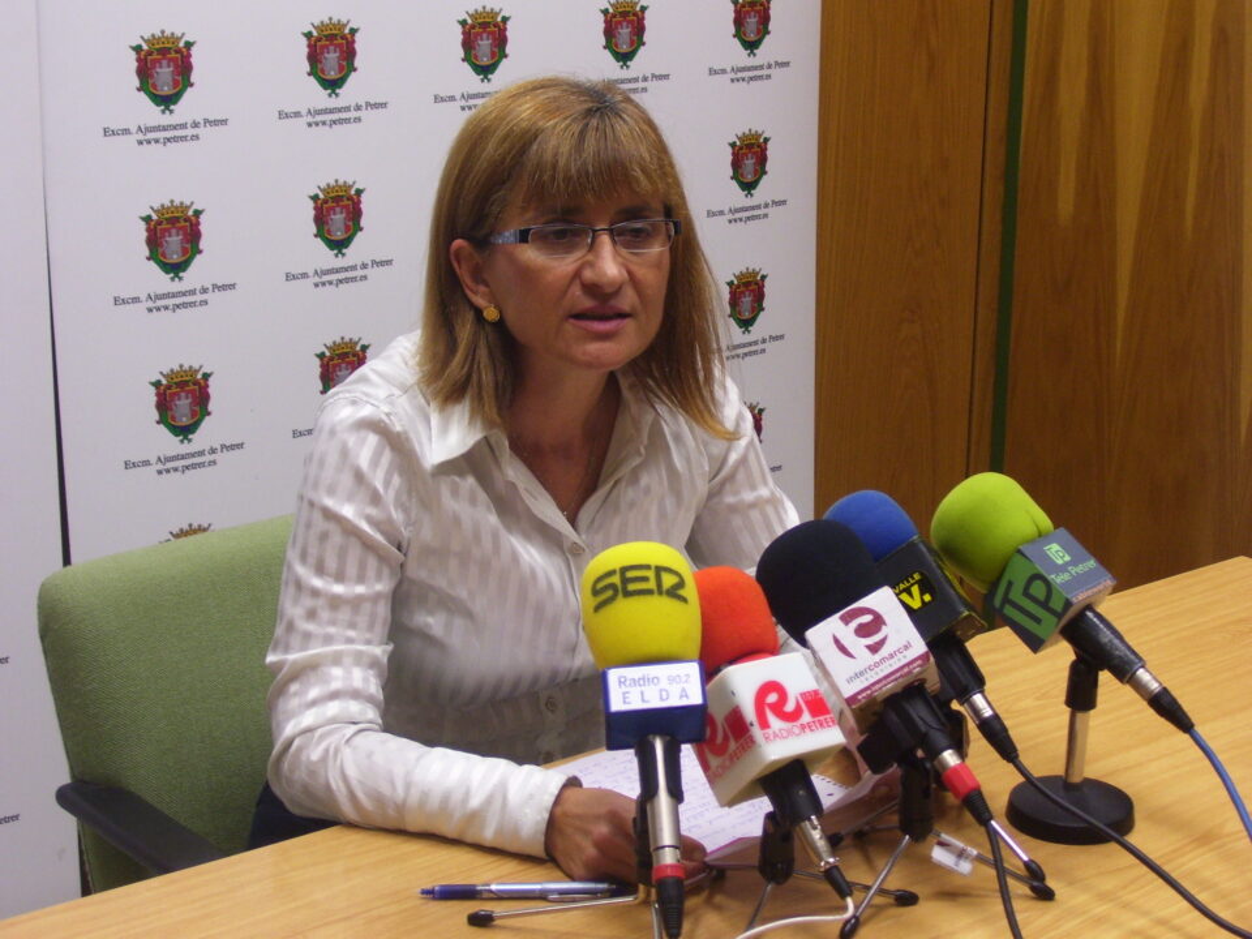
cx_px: 626
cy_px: 470
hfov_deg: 27.8
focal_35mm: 70
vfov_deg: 21.0
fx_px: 2532
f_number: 4
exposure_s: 1/30
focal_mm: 11.6
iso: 160
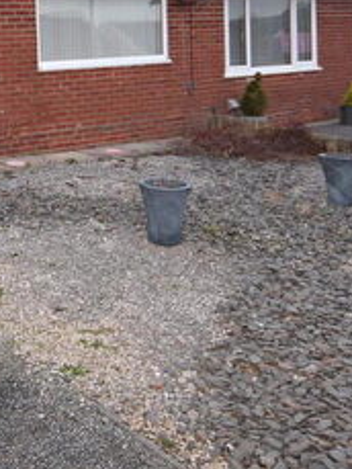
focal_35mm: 48
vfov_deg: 37.2
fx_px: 657
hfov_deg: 27.4
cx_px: -37
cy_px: 65
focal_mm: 11
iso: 160
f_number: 5.6
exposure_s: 1/125
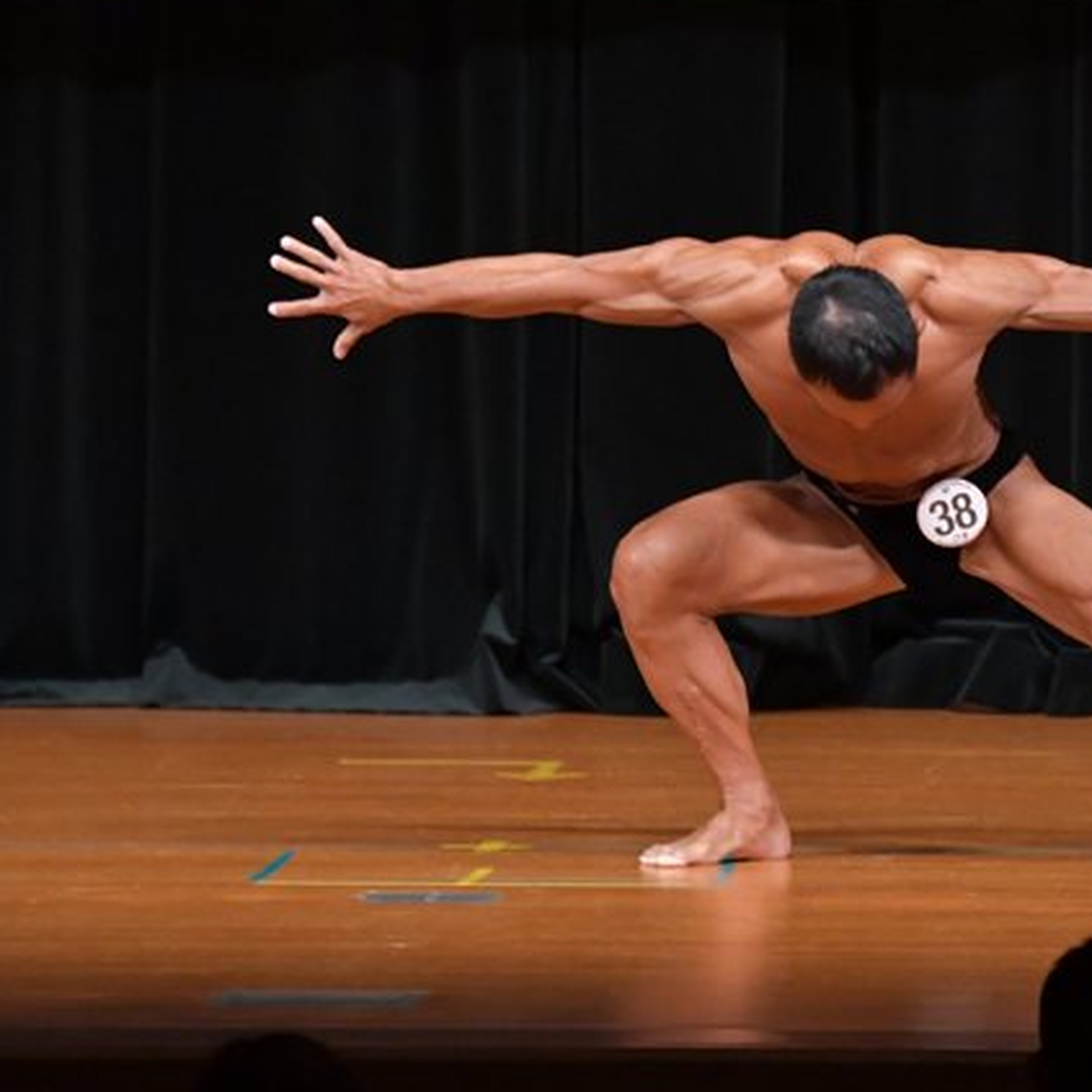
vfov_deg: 3.6
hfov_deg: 3.6
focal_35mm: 490
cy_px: 465
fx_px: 17488
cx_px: 975
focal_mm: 210
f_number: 5.6
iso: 5000
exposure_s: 1/400
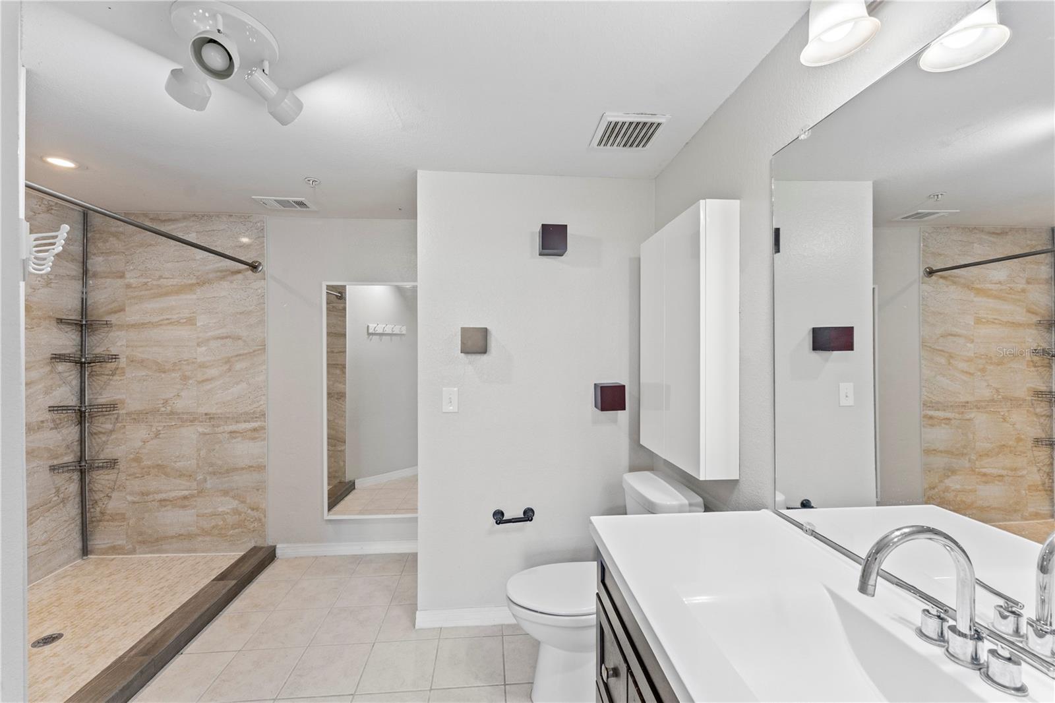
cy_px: 352
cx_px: 528
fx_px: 410
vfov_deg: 81.2
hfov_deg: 104.3
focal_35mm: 14
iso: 400
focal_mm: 14
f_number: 7.1
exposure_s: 1/25
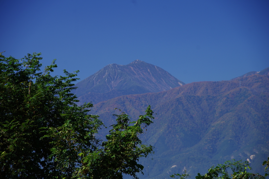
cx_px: 134
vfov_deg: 9.9
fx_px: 1038
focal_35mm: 139
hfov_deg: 14.8
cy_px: 90
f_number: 5.6
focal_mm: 93
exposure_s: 1/125
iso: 100
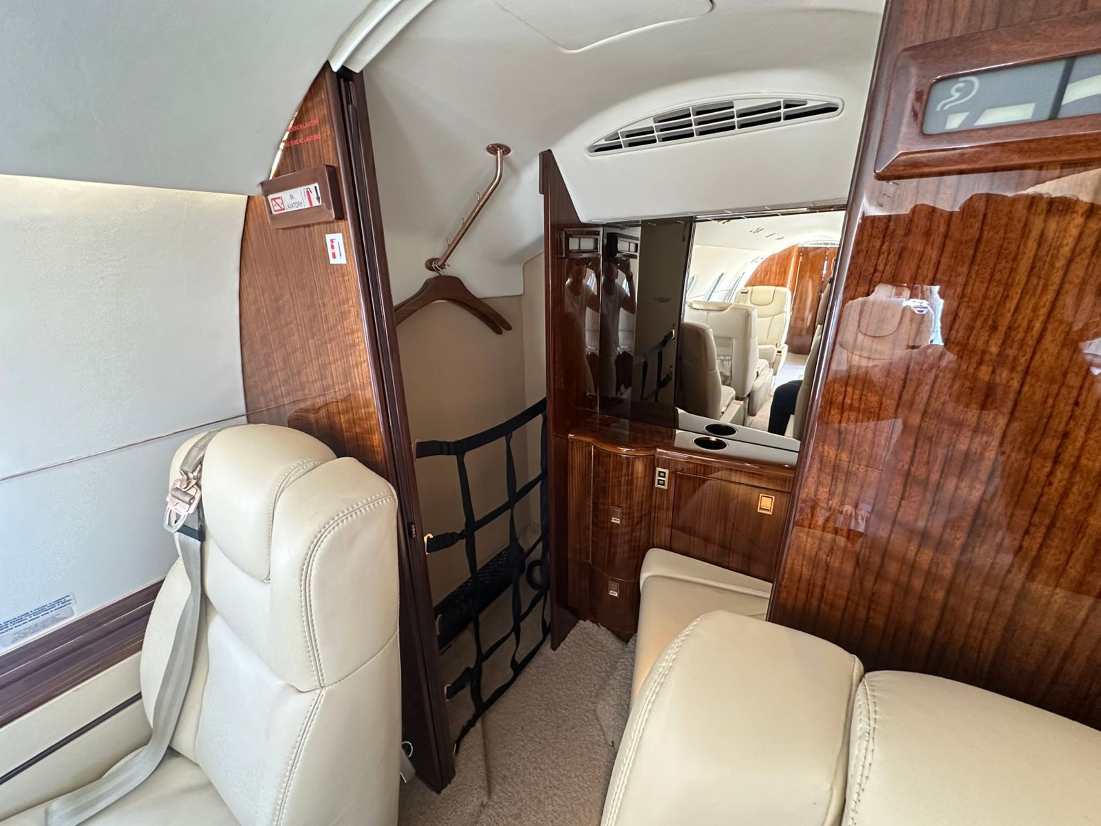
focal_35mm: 14
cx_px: 550
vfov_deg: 85.7
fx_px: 445
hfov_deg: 102.1
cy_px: 413
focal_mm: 2.22
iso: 500
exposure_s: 1/60
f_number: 2.2
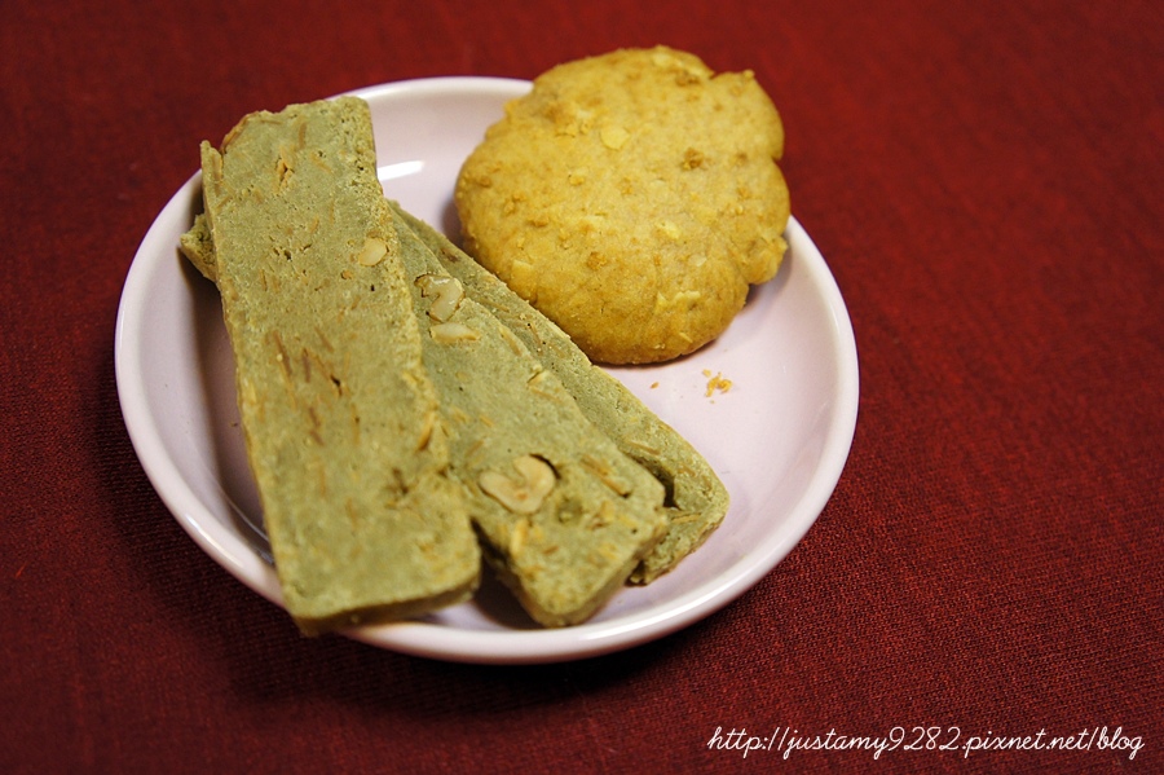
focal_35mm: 42
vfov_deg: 31.9
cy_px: 388
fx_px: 1357
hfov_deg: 46.4
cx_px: 582
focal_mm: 28
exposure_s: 1/50
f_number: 4
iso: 1000
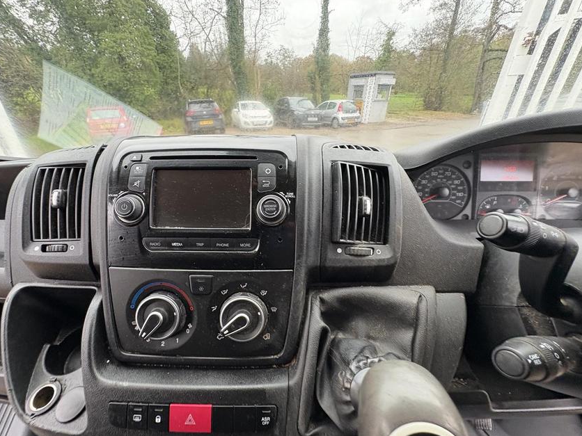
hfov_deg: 98.1
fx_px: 252
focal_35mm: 15
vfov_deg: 81.7
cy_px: 227
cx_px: 274
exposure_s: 1/60
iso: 320
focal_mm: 2.22
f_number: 2.2
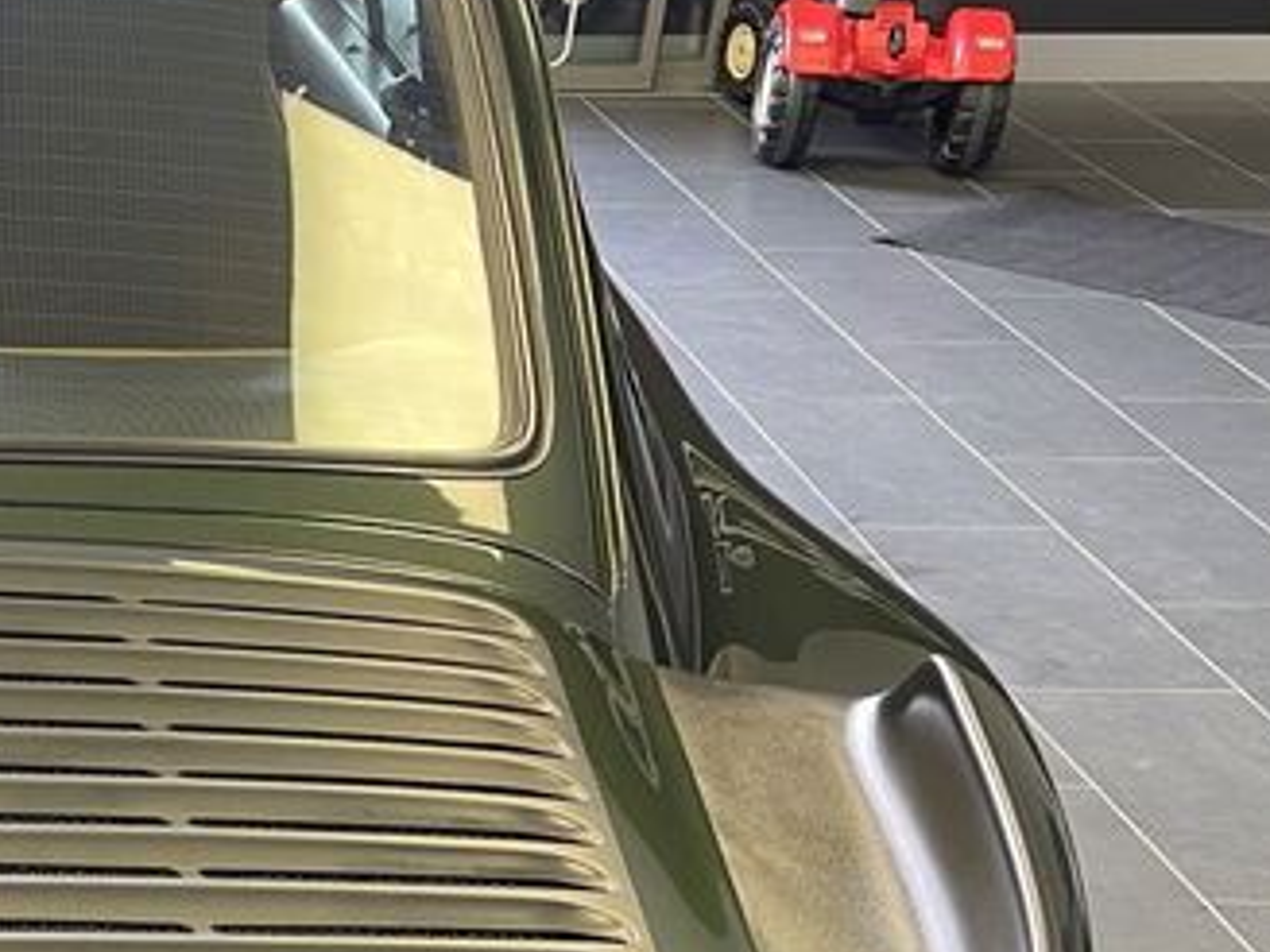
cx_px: -287
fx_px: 2862
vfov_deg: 18.2
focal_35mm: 78
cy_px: 1056
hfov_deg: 22.8
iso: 80
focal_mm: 5.1
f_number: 1.6
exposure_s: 1/50
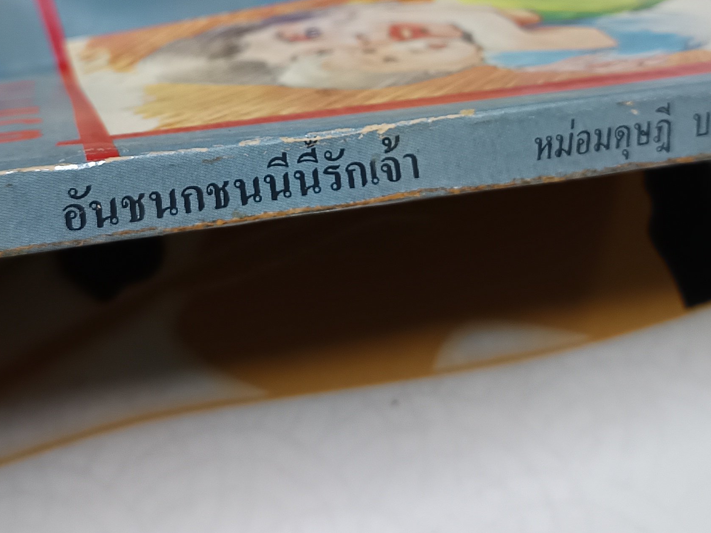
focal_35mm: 57
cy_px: 51
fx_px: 1171
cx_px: 312
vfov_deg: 24.9
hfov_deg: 33.7
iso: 944
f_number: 1.7
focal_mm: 5.31
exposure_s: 1/25
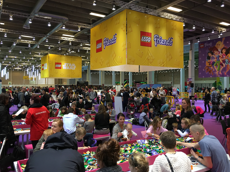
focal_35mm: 30
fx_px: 199
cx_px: 118
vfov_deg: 46.8
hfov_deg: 60.0
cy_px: 85
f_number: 2.2
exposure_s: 1/17
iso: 50
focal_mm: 4.15
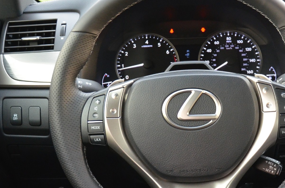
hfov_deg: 29.0
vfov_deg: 19.6
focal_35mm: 69
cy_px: 120
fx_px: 545
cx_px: 198
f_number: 3.8
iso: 1600
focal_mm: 22
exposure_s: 1/160
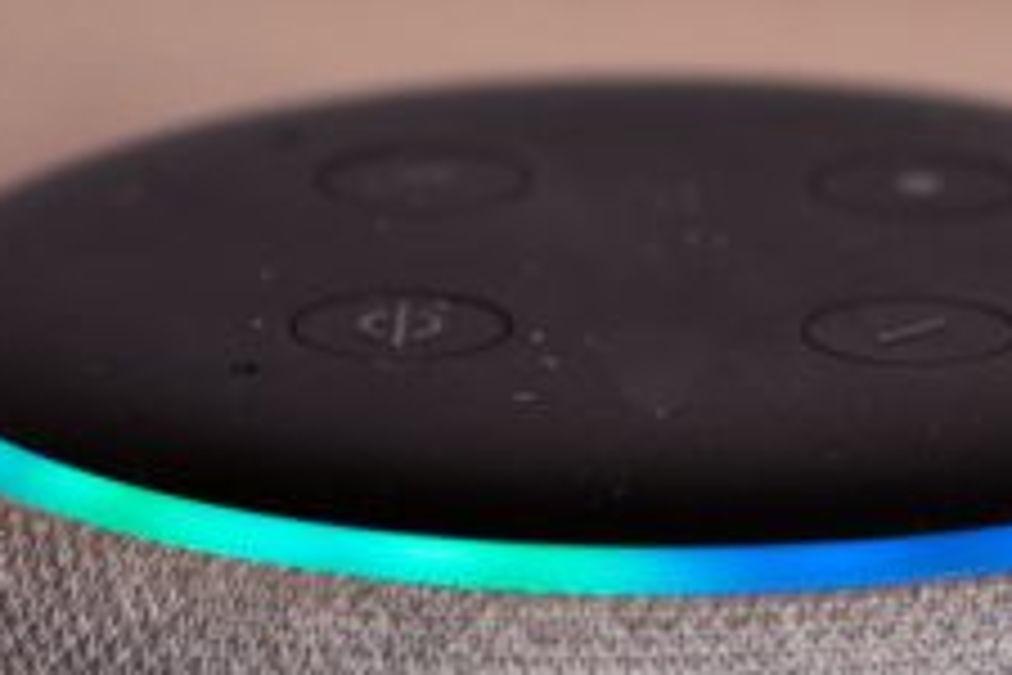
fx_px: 12790
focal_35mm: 455
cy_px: 520
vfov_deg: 3.0
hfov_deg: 4.5
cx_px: 1196
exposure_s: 1/30
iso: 320
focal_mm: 100
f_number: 5.6
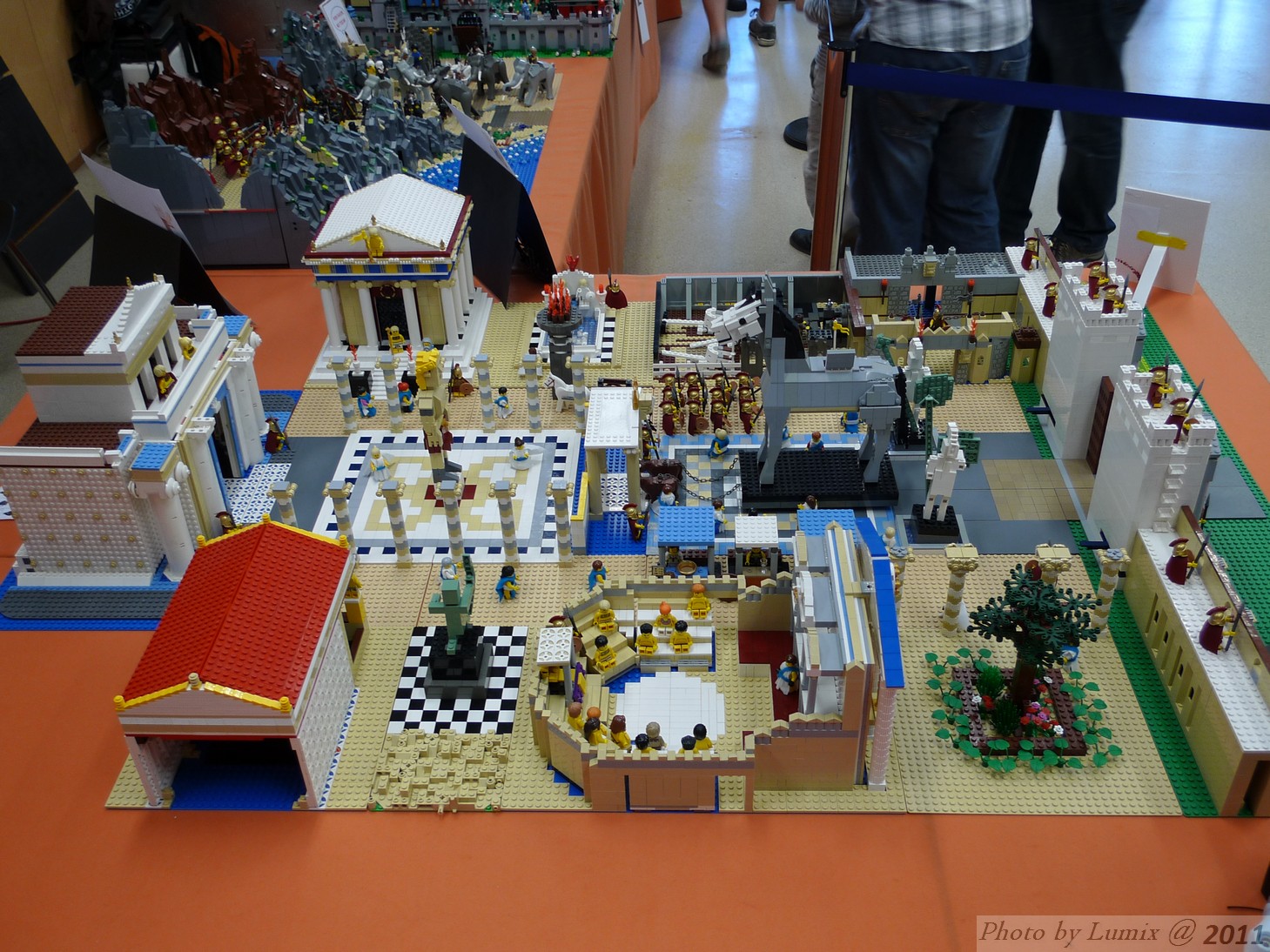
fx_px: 1174
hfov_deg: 56.8
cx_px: 635
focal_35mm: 32
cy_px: 476
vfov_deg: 44.2
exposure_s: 1/15
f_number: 2.5
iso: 80
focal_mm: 6.8
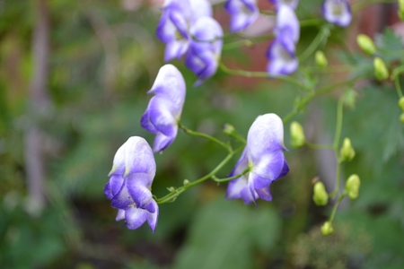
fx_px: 757
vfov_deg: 20.2
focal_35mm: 68
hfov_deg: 29.9
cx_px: 202
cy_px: 134
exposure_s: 1/60
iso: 400
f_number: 5.6
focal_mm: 45
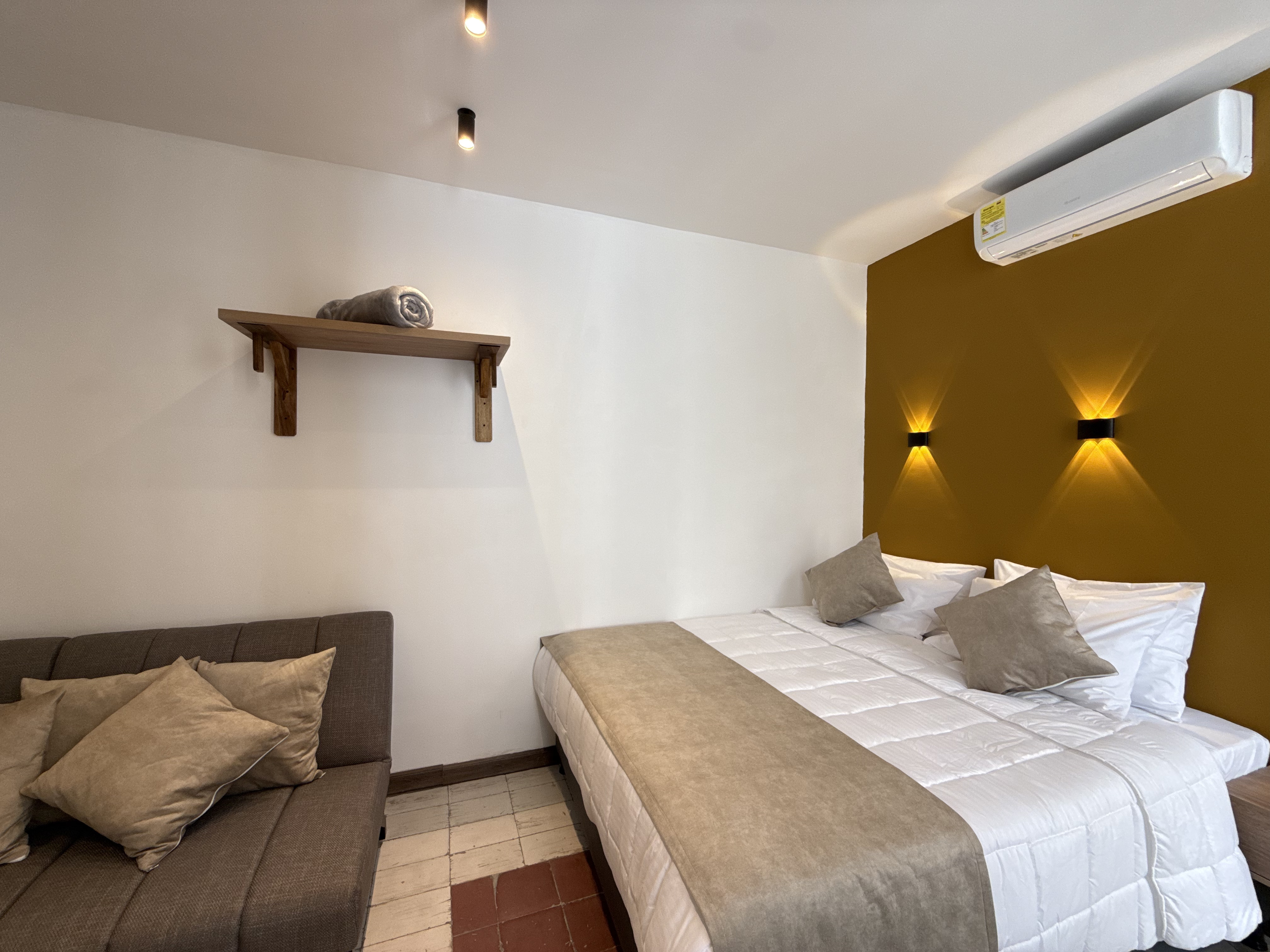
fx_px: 514
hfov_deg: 102.1
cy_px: 476
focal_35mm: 14
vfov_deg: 85.7
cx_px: 635
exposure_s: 1/99
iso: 80
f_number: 2.2
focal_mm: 2.22
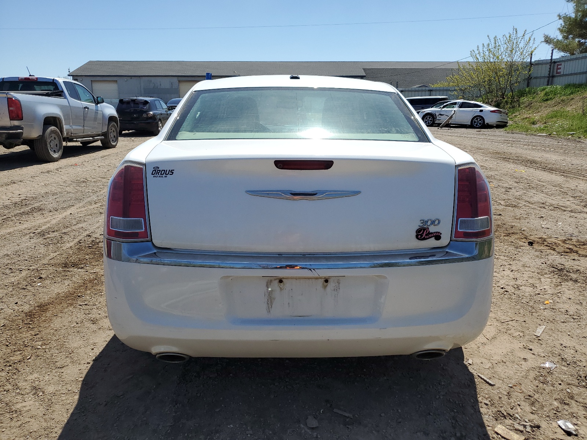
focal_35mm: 26
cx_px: 294
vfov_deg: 53.1
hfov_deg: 67.3
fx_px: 441
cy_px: 220
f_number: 1.5
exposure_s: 1/5000
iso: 50
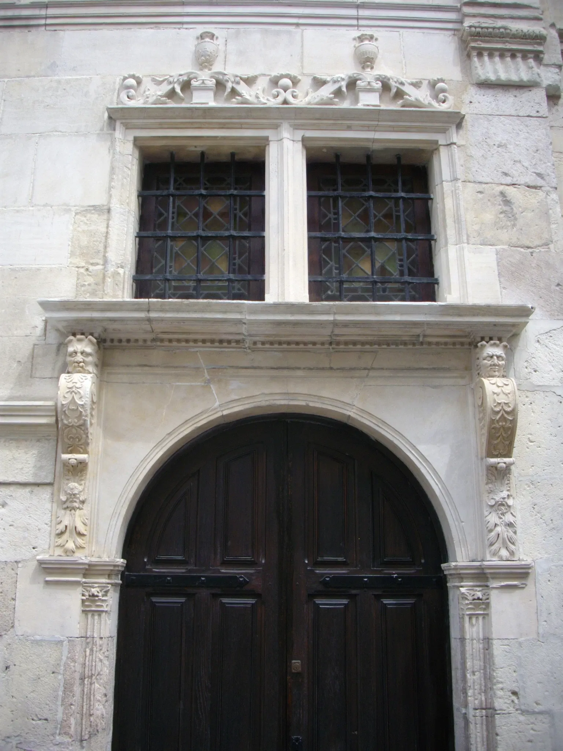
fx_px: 802
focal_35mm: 37
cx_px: 282
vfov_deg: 50.1
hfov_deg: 38.7
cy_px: 376
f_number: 2.8
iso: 100
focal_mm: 6.2
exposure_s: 1/500
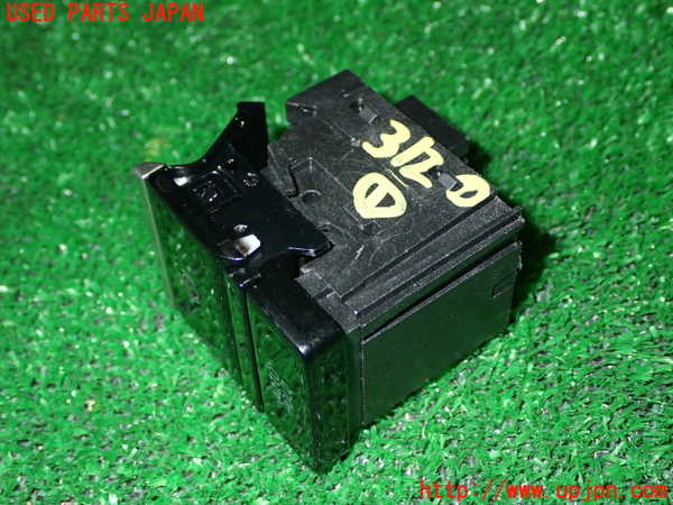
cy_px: 252
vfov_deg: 29.1
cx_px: 336
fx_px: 972
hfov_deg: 38.2
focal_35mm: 50
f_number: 9
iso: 800
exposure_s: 1/50
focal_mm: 9.01
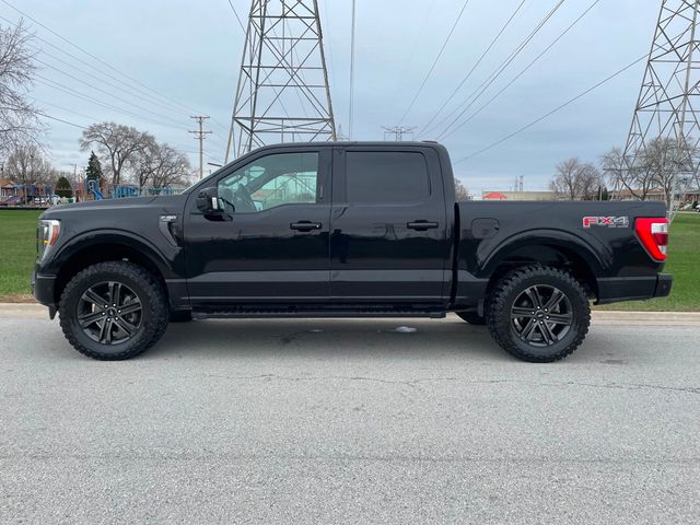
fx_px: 526
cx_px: 350
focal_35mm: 26
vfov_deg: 53.1
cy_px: 262
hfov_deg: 67.3
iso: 32
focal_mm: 4.2
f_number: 1.6
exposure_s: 1/824
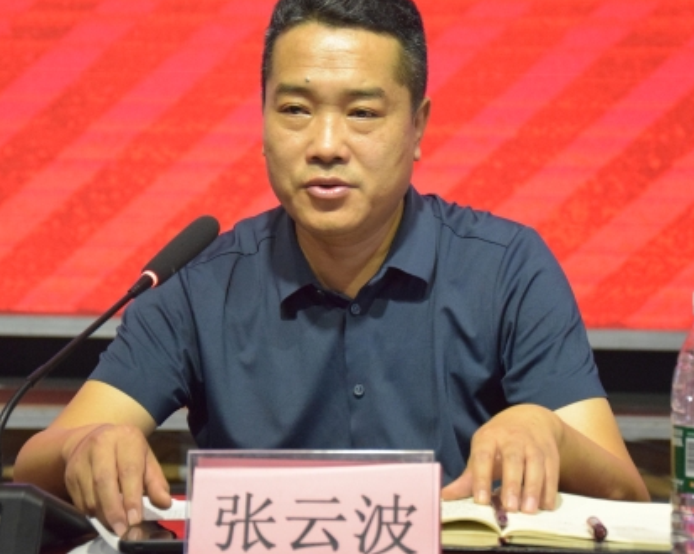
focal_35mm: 144
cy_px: 234
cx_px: 356
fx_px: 2956
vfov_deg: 10.7
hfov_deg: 13.4
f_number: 5.3
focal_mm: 66
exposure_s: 1/400
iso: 5000
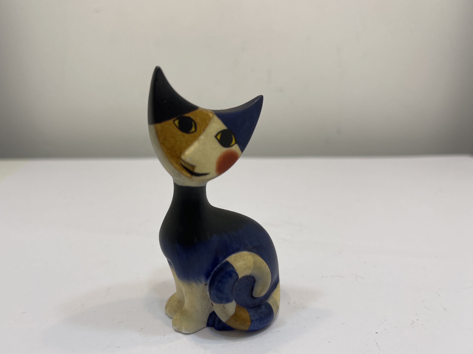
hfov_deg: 63.3
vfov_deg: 49.7
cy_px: 184
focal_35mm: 28
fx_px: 383
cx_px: 216
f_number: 1.6
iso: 32
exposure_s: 1/314
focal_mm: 5.1
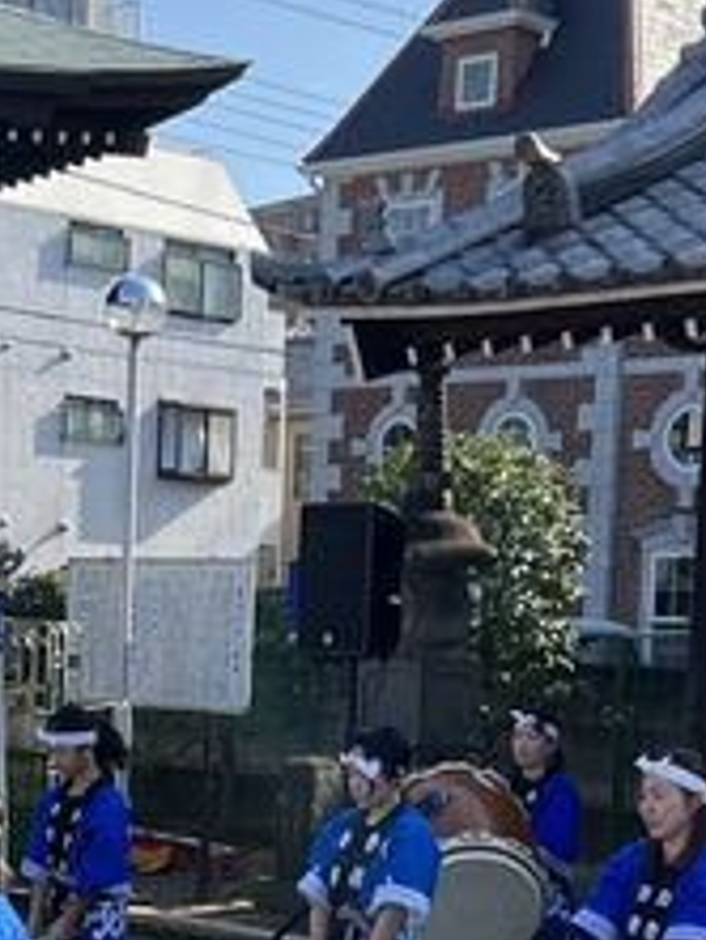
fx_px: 2554
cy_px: 842
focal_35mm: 94
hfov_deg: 15.7
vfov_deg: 20.4
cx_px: 276
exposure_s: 1/2353
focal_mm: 5.7
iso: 50
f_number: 1.5
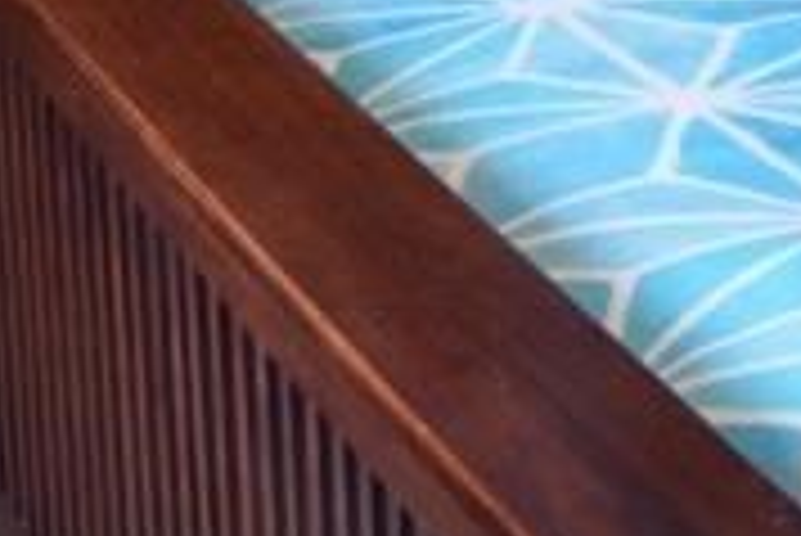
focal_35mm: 155
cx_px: 1112
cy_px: -570
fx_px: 3451
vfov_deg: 8.4
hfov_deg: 12.7
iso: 400
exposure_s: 1/60
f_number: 4
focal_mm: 18
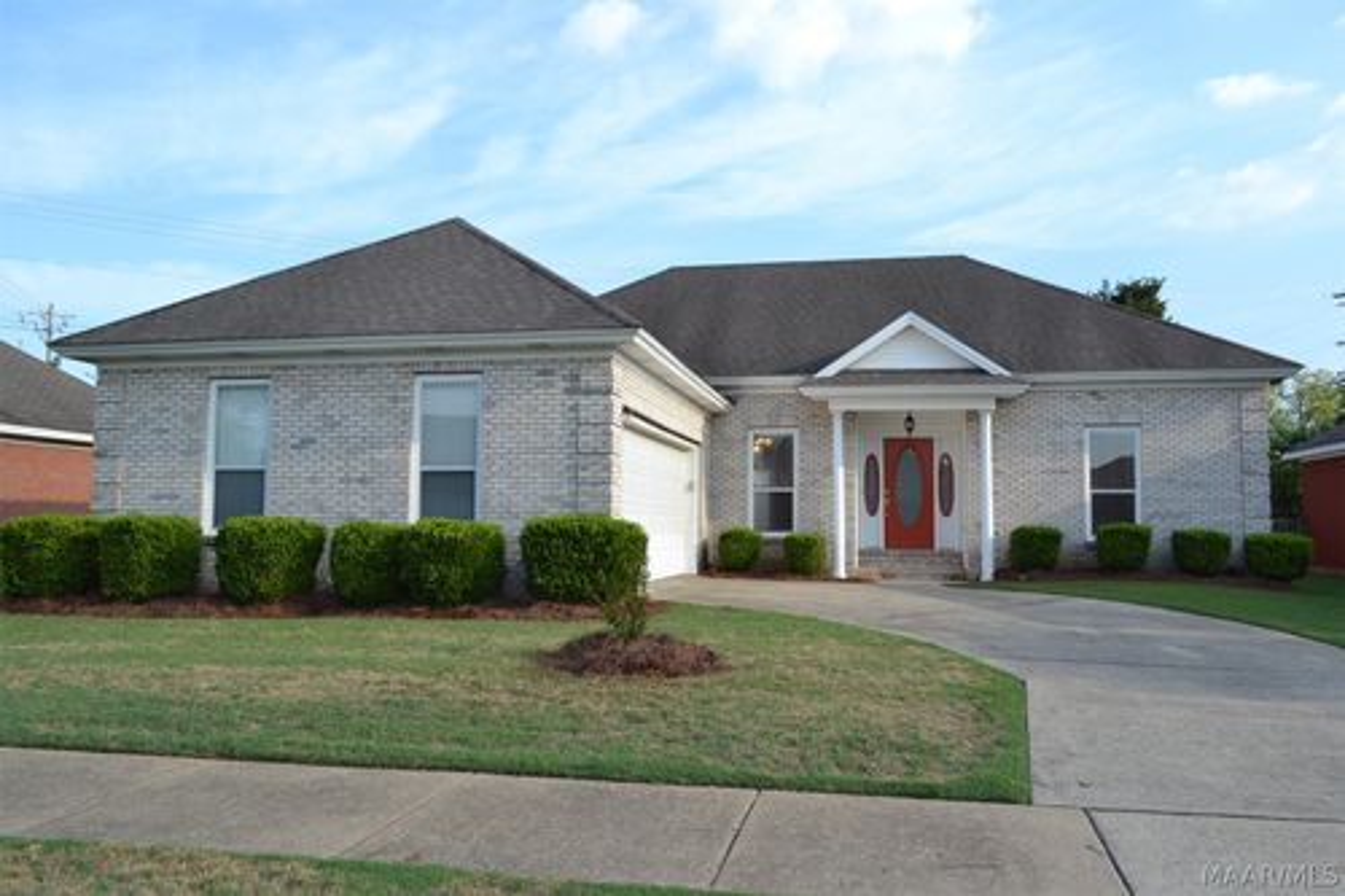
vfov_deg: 47.9
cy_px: 448
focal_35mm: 27
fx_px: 1008
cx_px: 672
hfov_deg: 67.4
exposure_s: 1/200
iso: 100
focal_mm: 18
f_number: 7.1
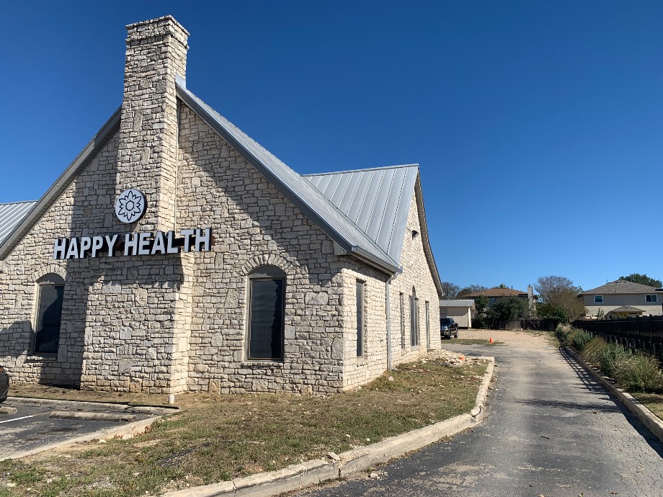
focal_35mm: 26
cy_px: 248
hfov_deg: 67.3
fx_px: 498
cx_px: 332
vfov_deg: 53.1
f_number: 1.8
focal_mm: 4.25
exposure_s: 1/3650
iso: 25
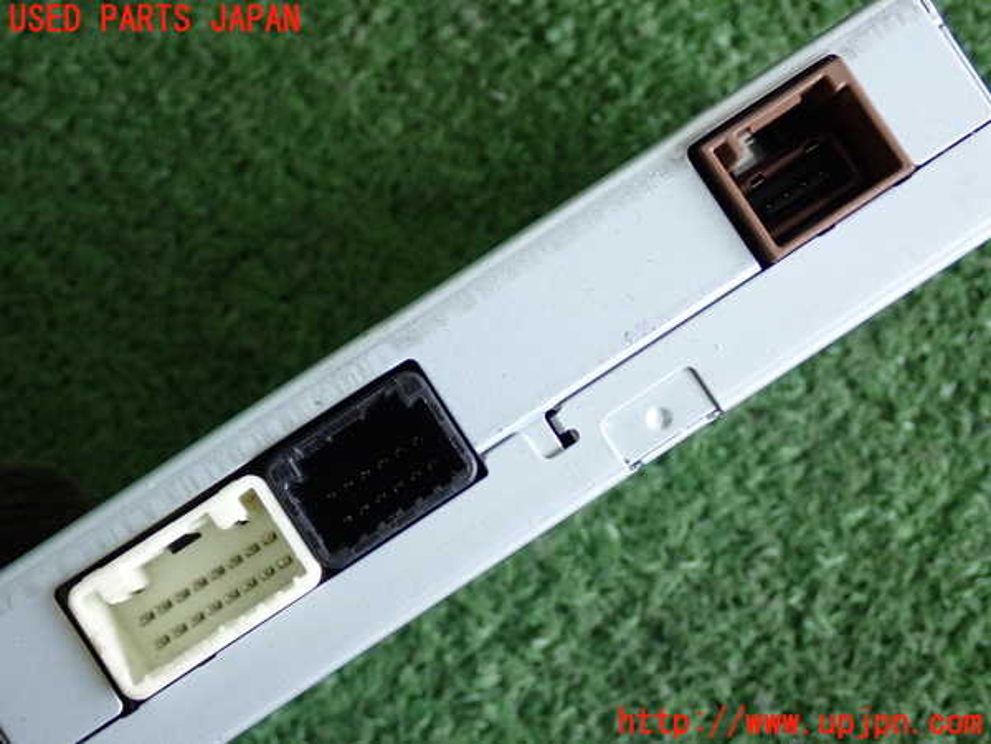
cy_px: 372
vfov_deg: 21.9
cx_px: 496
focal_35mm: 67
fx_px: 1918
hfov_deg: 29.0
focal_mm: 11.88
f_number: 3.8
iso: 800
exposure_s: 1/125
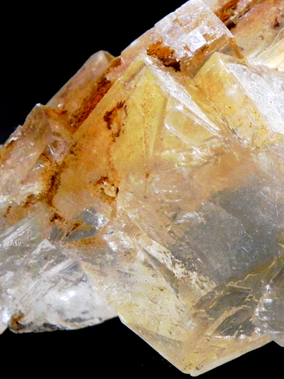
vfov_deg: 25.7
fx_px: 831
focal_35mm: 76
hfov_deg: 19.3
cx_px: 203
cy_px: 181
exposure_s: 1/40
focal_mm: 8.2
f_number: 3.2
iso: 800
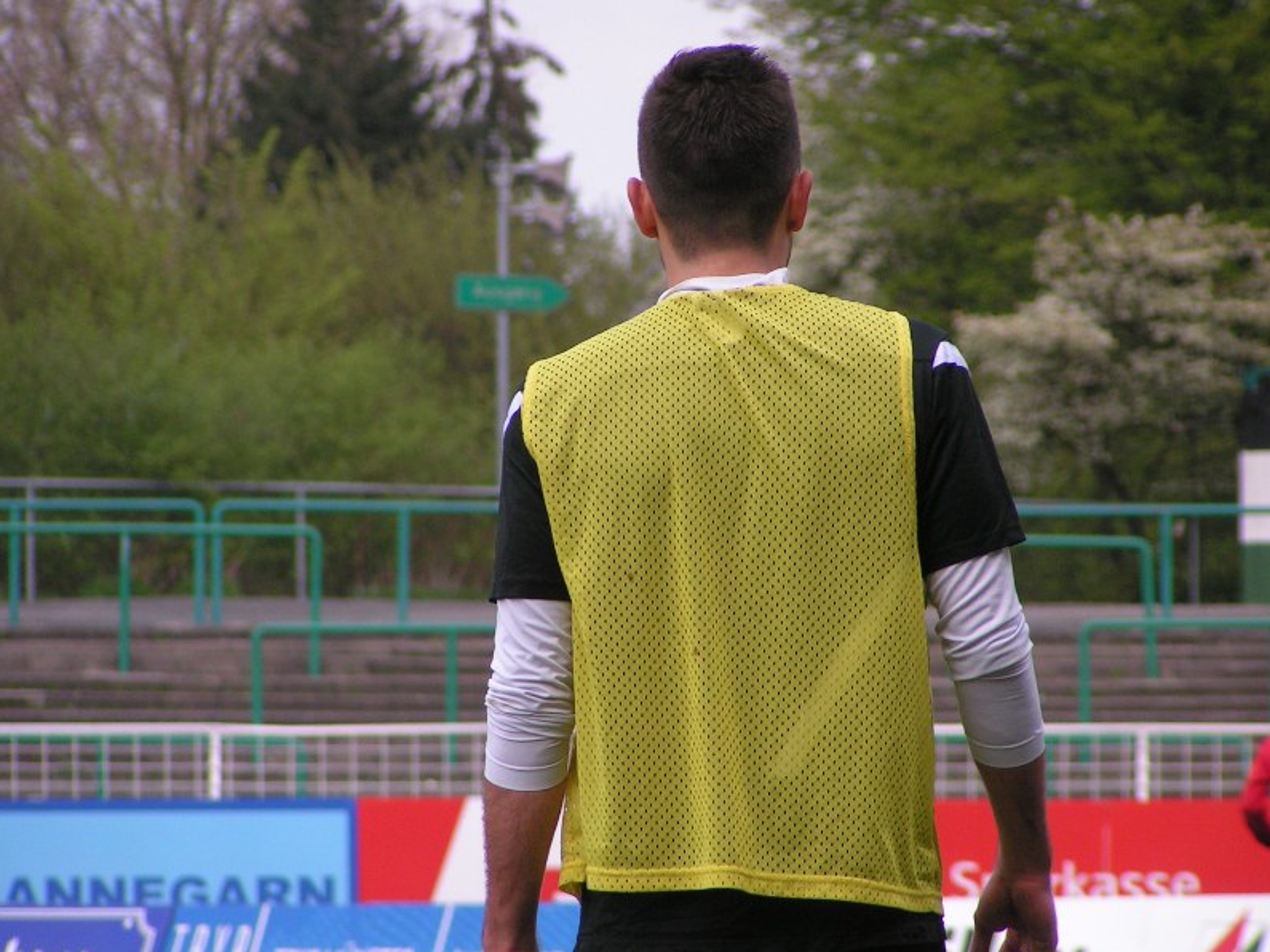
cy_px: 476
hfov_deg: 6.0
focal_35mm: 328
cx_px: 634
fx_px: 12032
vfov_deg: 4.5
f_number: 3.5
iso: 100
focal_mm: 49.8
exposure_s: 1/800
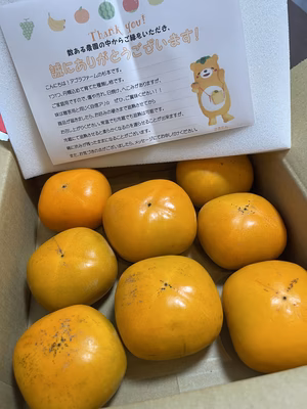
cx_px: 154
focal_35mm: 26
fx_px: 307
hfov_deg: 53.1
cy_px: 204
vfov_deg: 67.3
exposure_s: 1/60
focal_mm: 5.1
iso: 160
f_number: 1.6
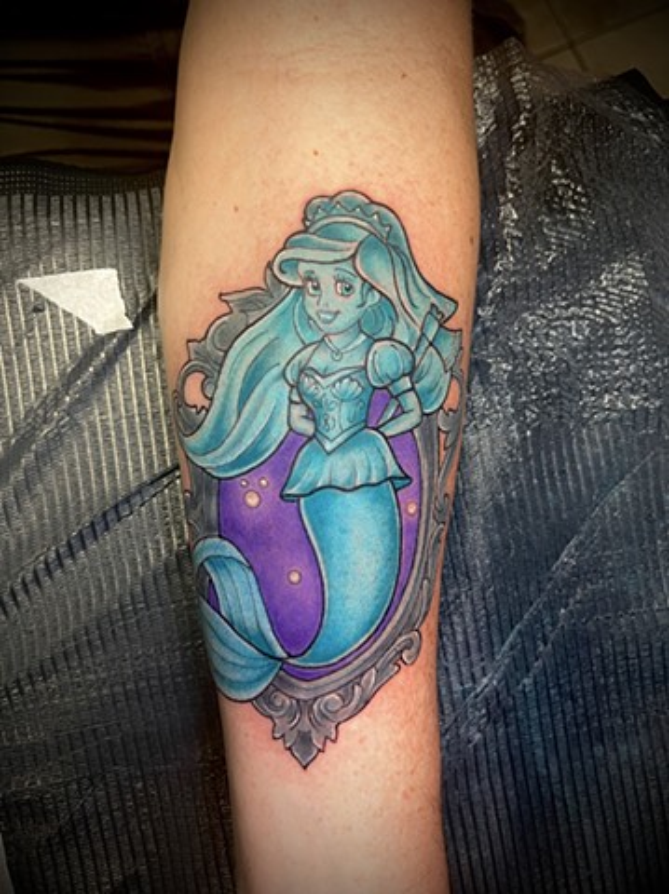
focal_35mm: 26
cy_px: 447
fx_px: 671
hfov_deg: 53.0
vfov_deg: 67.4
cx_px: 334
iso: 200
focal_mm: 5.7
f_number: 1.5
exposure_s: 1/60
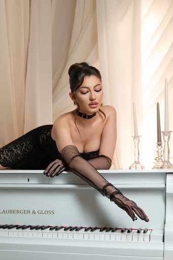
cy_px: 130
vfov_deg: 38.9
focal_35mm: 51
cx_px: 86
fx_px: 368
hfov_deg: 26.5
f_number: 5.6
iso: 2000
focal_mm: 51
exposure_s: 1/200
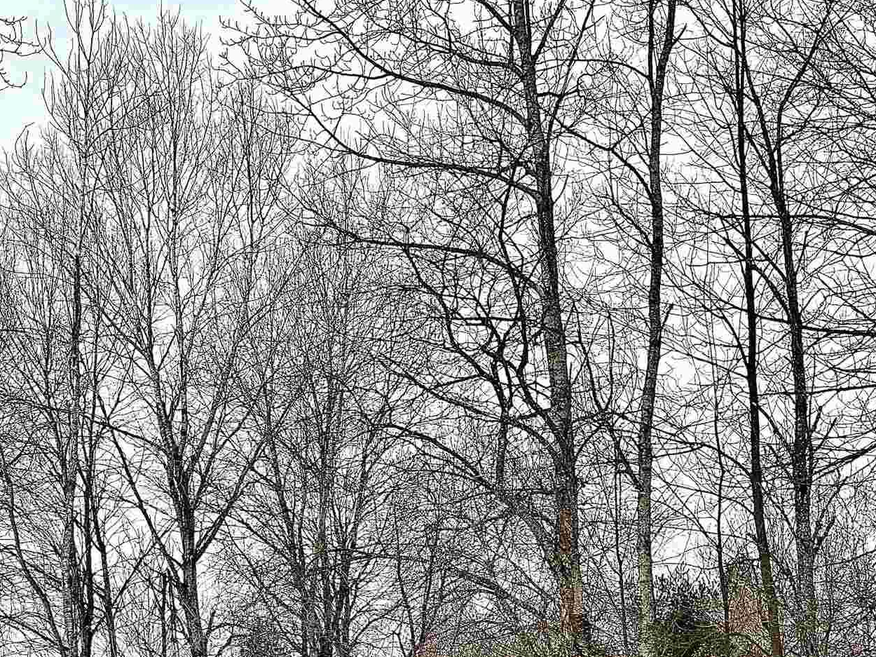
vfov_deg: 23.1
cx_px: 179
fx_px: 1493
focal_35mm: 59
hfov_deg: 31.9
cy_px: 756
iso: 80
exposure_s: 1/6173
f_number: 1.78
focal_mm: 6.76
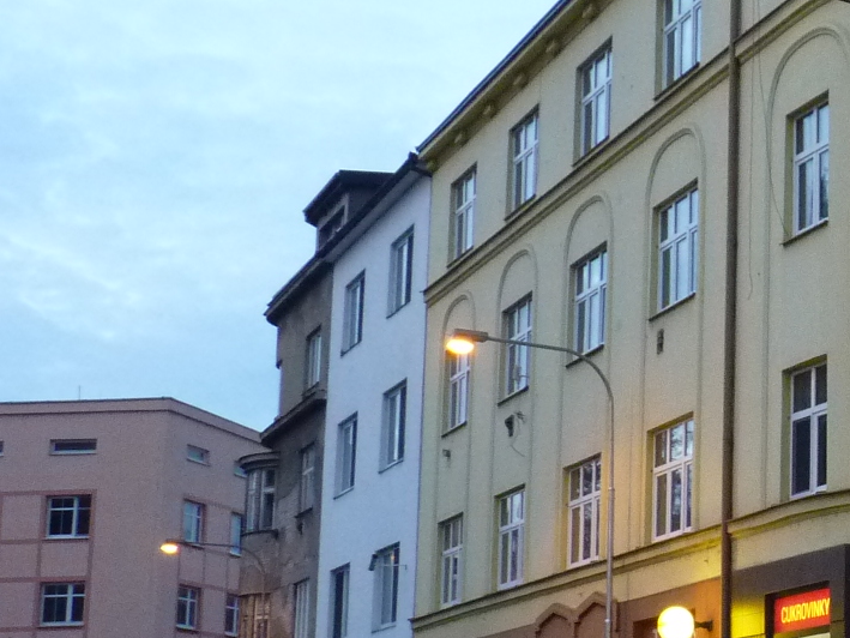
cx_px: 1196
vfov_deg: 18.8
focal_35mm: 78
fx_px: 1916
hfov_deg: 21.7
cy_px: 426
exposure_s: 1/15
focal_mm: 4.8
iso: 400
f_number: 2.8
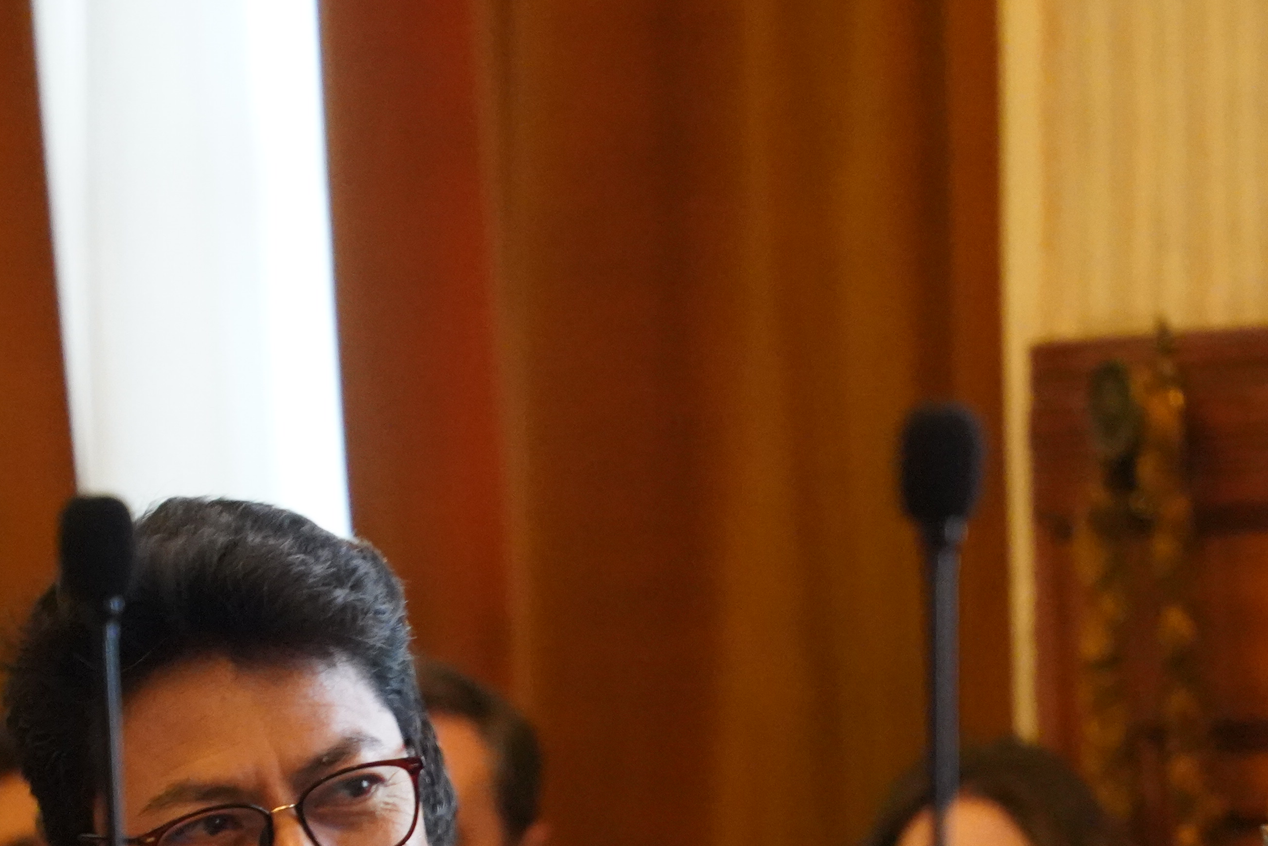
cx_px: 750
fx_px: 12715
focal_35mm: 361
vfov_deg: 3.8
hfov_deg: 5.7
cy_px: 962
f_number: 5.6
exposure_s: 1/80
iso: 12800
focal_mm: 156
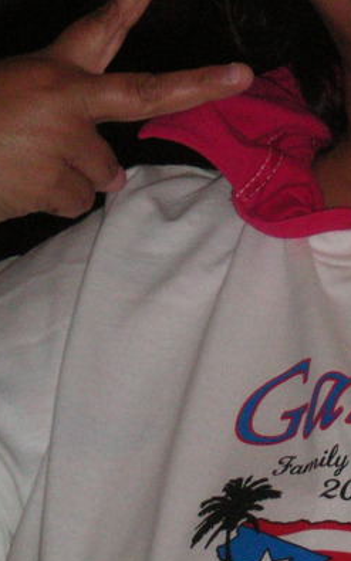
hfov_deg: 4.5
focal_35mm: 294
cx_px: 436
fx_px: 4498
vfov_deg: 7.1
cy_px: 226
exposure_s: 1/125
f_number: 5.9
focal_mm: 18.9
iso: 200
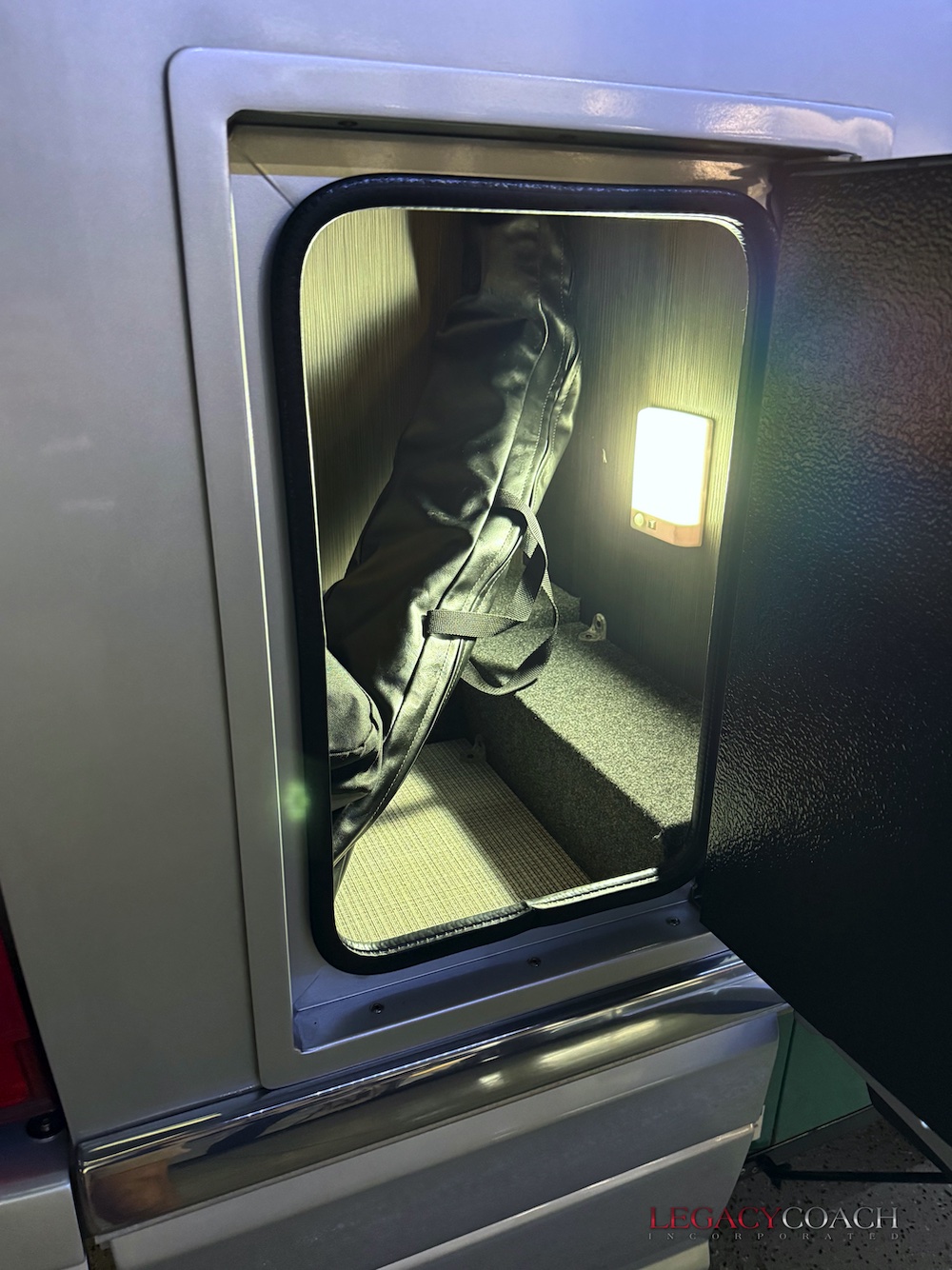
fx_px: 880
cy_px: 635
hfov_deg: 56.8
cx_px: 476
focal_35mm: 24
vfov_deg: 71.6
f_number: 1.78
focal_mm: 6.76
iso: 640
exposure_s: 1/40
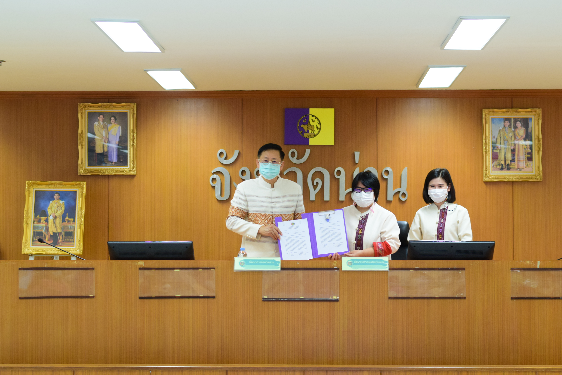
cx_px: 281
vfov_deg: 18.2
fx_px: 1171
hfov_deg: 27.0
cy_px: 188
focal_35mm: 75
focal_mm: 50
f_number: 3.2
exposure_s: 1/160
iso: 1000
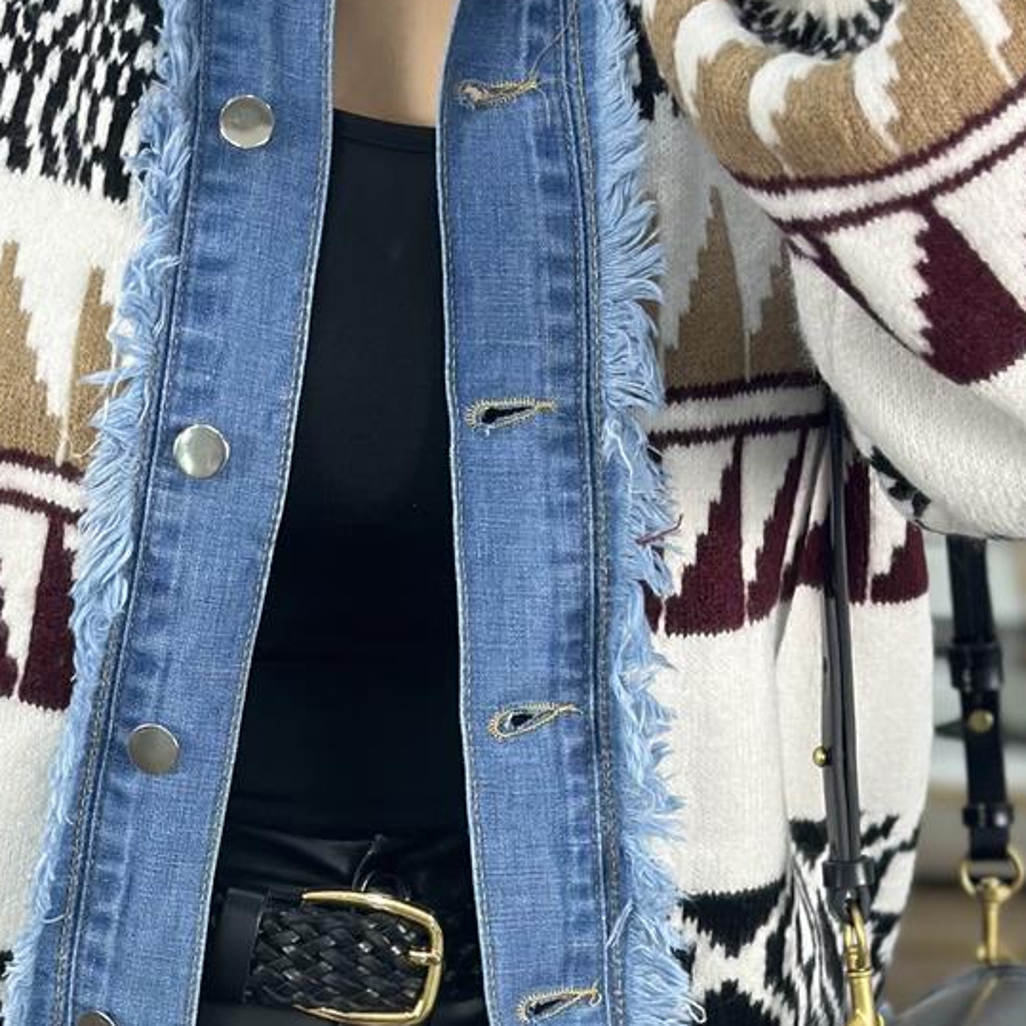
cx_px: 185
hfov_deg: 13.8
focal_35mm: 126
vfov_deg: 13.8
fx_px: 4225
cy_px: 855
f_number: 1.78
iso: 80
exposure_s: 1/100
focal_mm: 6.86
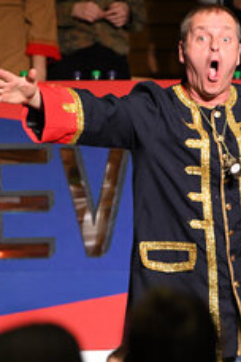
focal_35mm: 460
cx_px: 205
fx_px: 4618
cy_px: 191
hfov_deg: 3.0
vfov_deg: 4.5
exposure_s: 1/500
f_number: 3.2
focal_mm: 175
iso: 3200
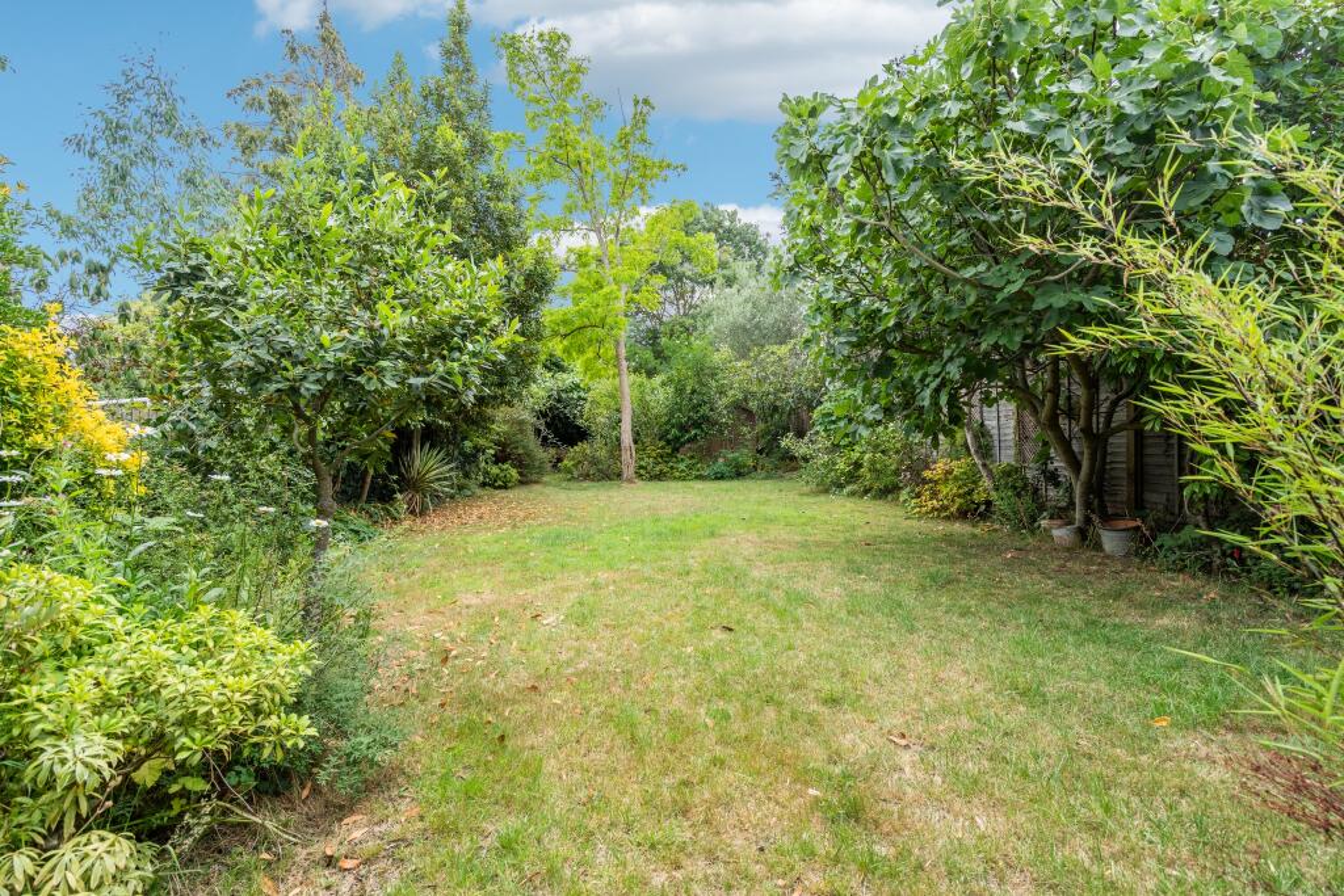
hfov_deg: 96.7
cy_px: 448
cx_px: 672
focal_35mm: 16
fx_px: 597
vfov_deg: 73.8
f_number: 5.6
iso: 640
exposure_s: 1/400
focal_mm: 16
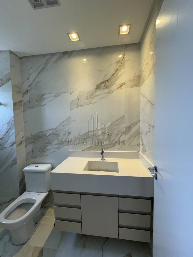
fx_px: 104
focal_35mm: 14
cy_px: 128
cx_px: 96
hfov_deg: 85.7
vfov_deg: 102.1
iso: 80
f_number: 2.2
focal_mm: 2.22
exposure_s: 1/120
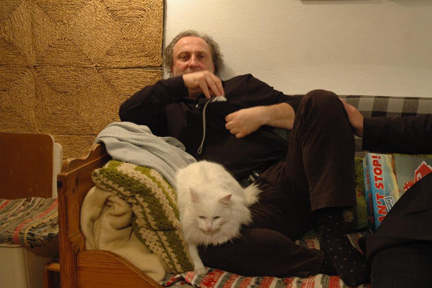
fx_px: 534
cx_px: 221
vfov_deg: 30.2
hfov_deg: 44.0
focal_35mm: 45
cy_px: 147
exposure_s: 1/25
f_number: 4
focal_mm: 29
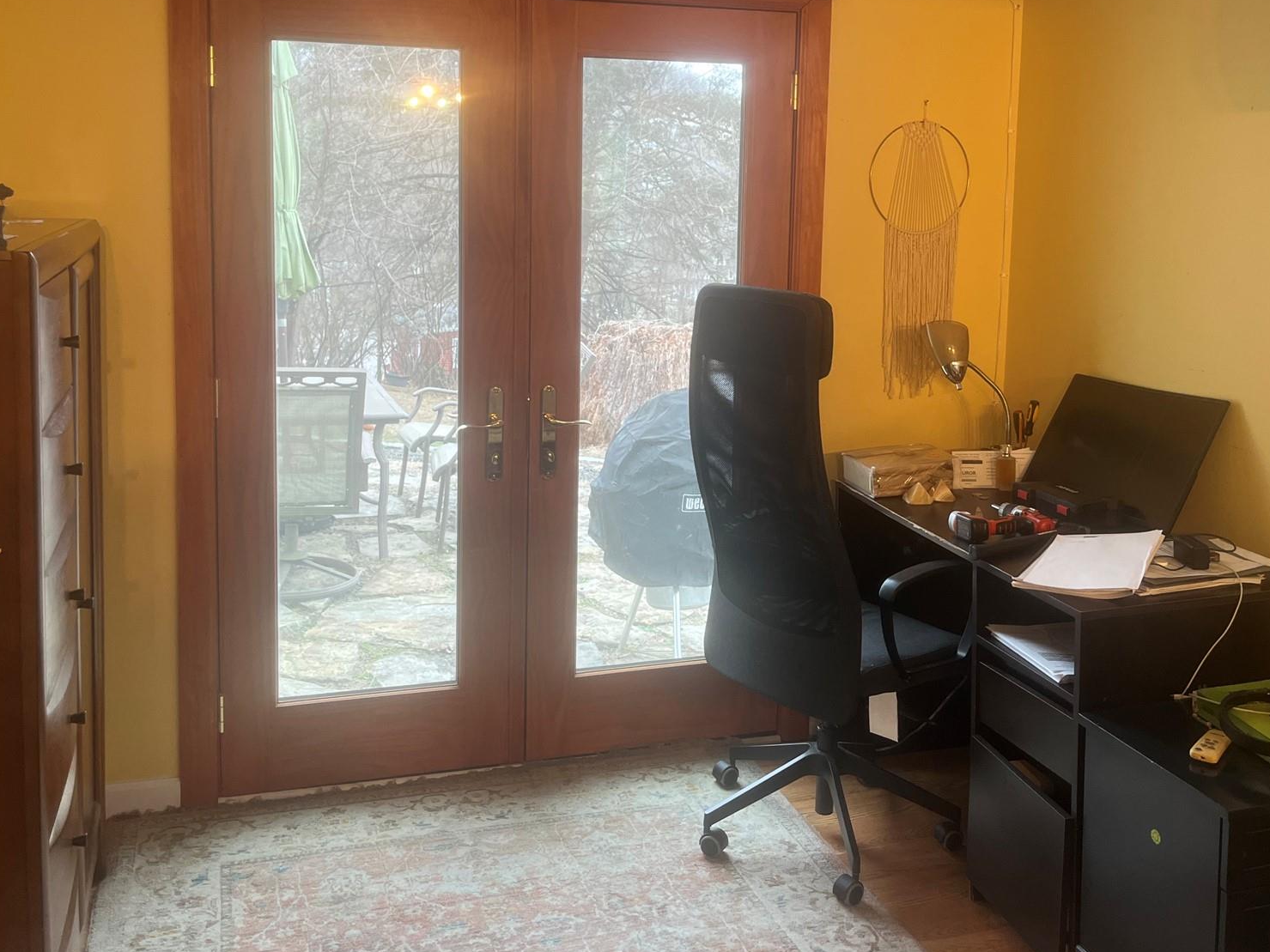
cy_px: 317
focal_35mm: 36
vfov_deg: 39.2
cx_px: 651
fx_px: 1321
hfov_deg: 51.4
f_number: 1.6
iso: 125
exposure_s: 1/120
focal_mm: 5.1
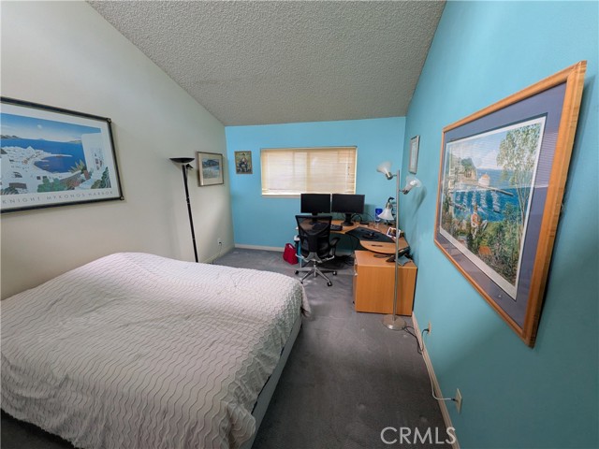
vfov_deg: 85.7
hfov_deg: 102.1
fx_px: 242
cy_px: 224
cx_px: 300
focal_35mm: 14
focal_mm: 1.85
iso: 116
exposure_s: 1/46.8
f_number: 2.2
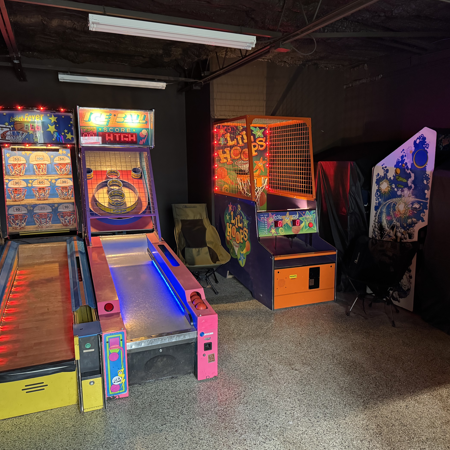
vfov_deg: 55.6
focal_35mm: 29
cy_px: 229
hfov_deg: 55.4
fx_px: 427
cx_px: 260
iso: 1000
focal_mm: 6.76
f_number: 1.78
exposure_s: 1/40
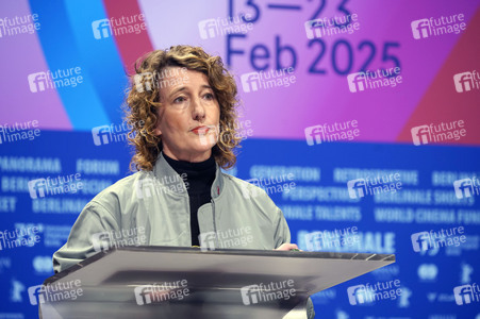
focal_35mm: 183
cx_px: 240
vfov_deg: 7.5
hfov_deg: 11.2
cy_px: 160
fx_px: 2438
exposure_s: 1/100
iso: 2000
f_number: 5.6
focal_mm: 183
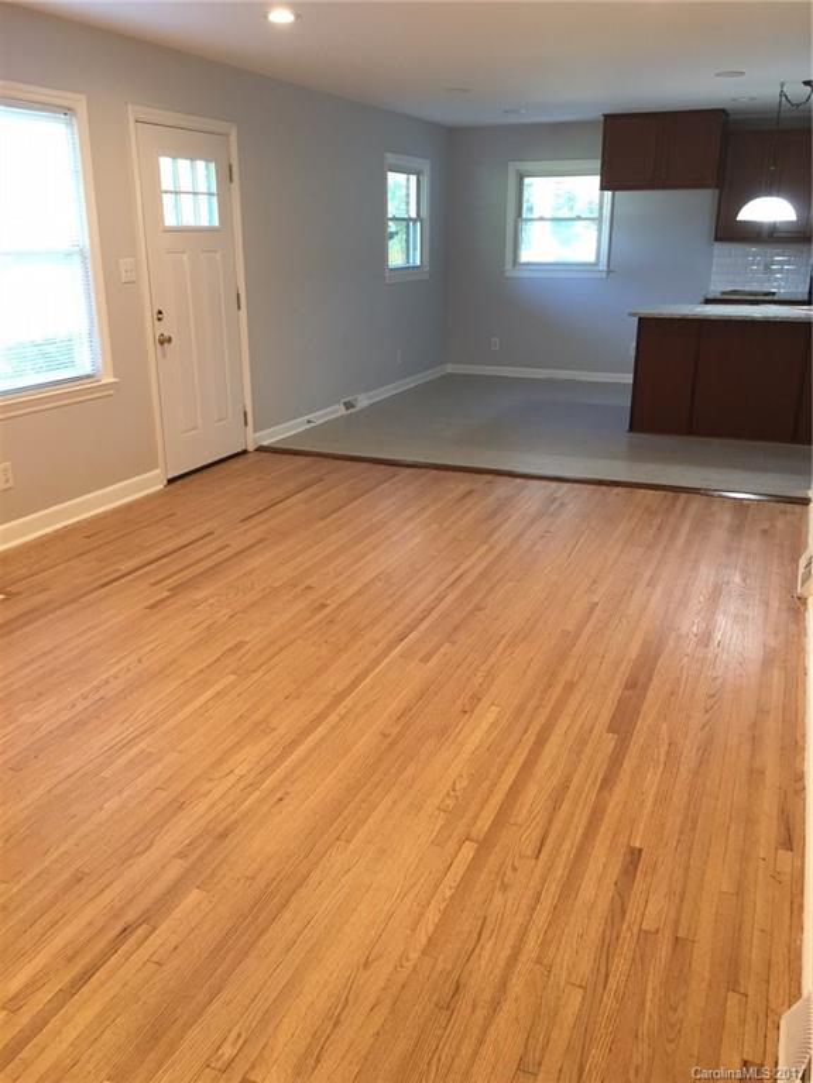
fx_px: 908
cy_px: 542
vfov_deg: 61.7
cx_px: 406
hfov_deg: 48.2
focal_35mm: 29
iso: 40
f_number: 2.2
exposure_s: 1/15
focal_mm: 4.15
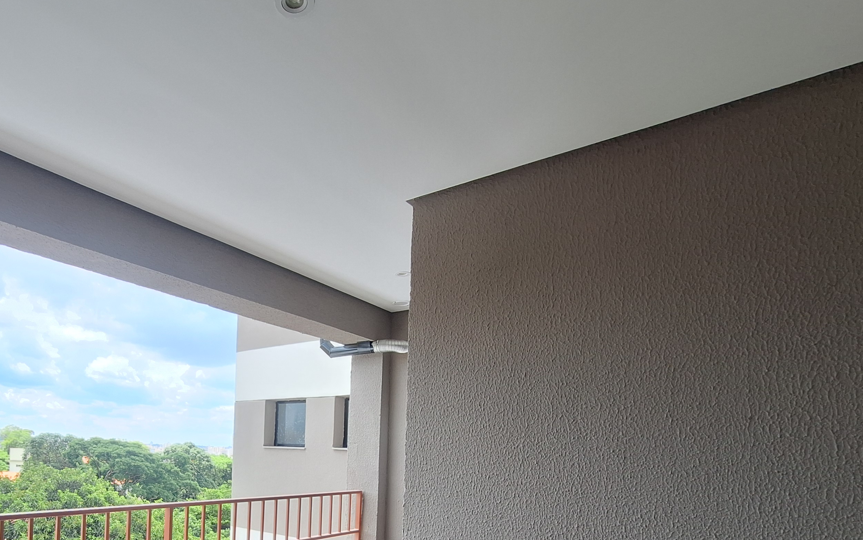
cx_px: 276
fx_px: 517
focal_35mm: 22
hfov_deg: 76.7
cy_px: 447
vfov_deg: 51.0
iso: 40
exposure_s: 1/164
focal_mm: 1.74
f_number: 2.2
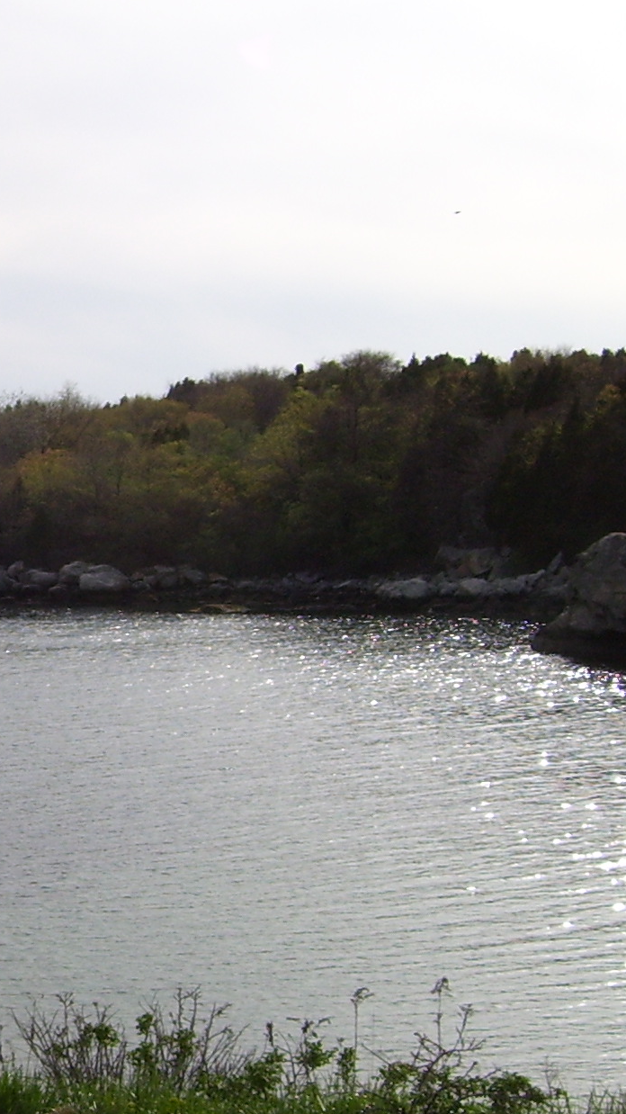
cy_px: 604
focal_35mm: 73
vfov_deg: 29.0
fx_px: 2155
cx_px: -229
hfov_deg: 15.6
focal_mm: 6
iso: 80
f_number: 4.8
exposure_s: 1/750
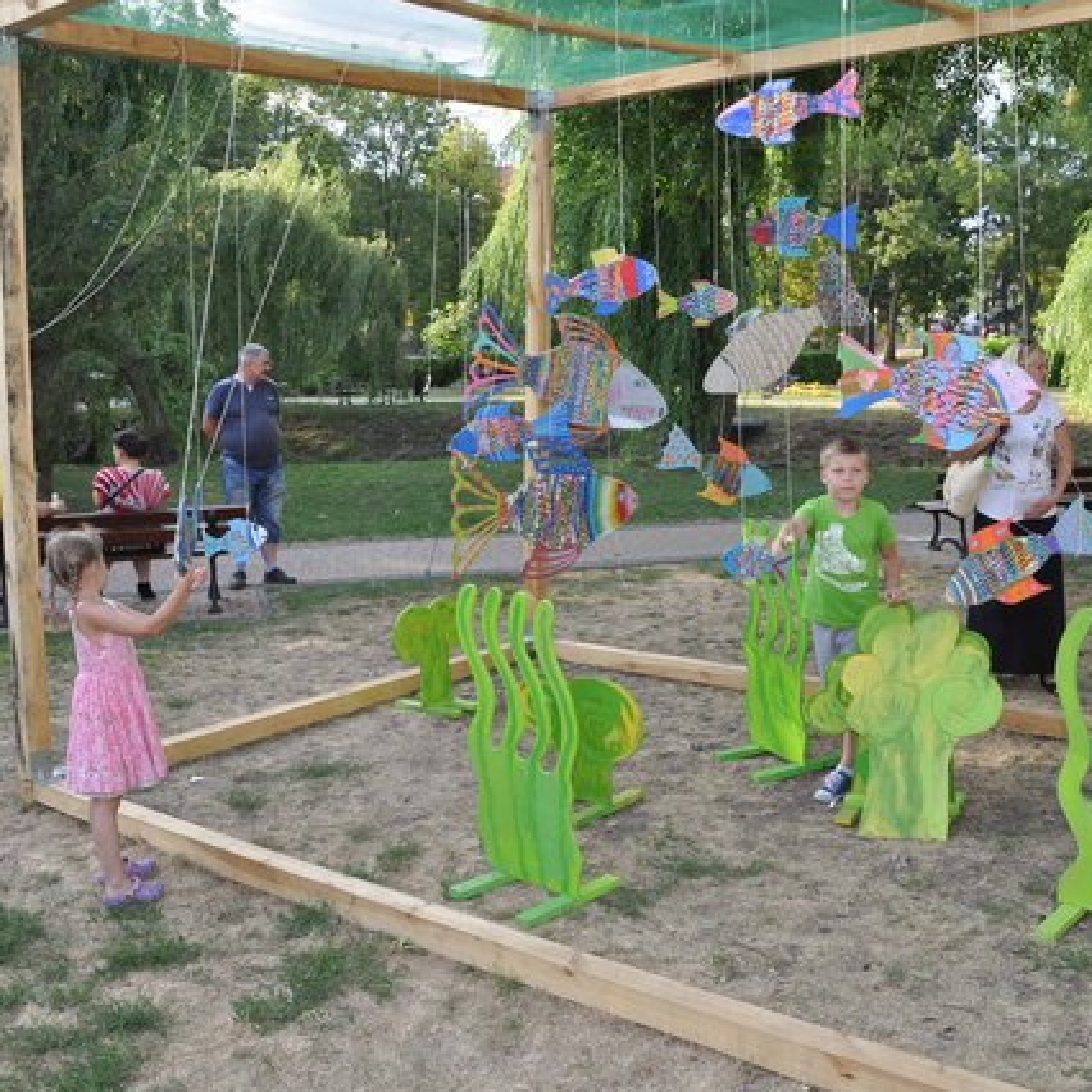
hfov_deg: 47.1
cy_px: 551
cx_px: 628
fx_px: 1249
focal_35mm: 35
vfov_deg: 47.2
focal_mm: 18
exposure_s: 1/200
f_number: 13
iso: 640
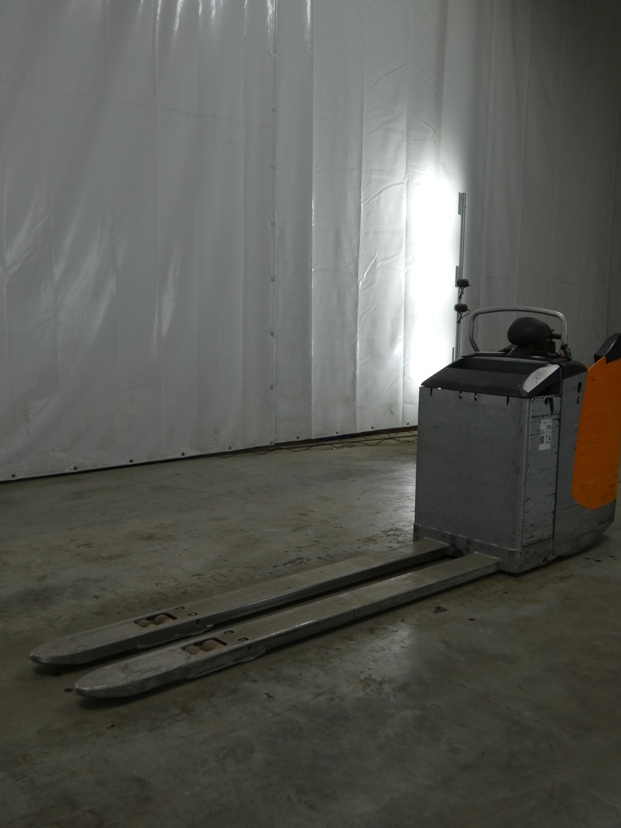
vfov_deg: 52.6
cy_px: 416
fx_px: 837
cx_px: 319
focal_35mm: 35
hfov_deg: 40.7
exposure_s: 1/80
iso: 100
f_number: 3.4
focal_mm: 6
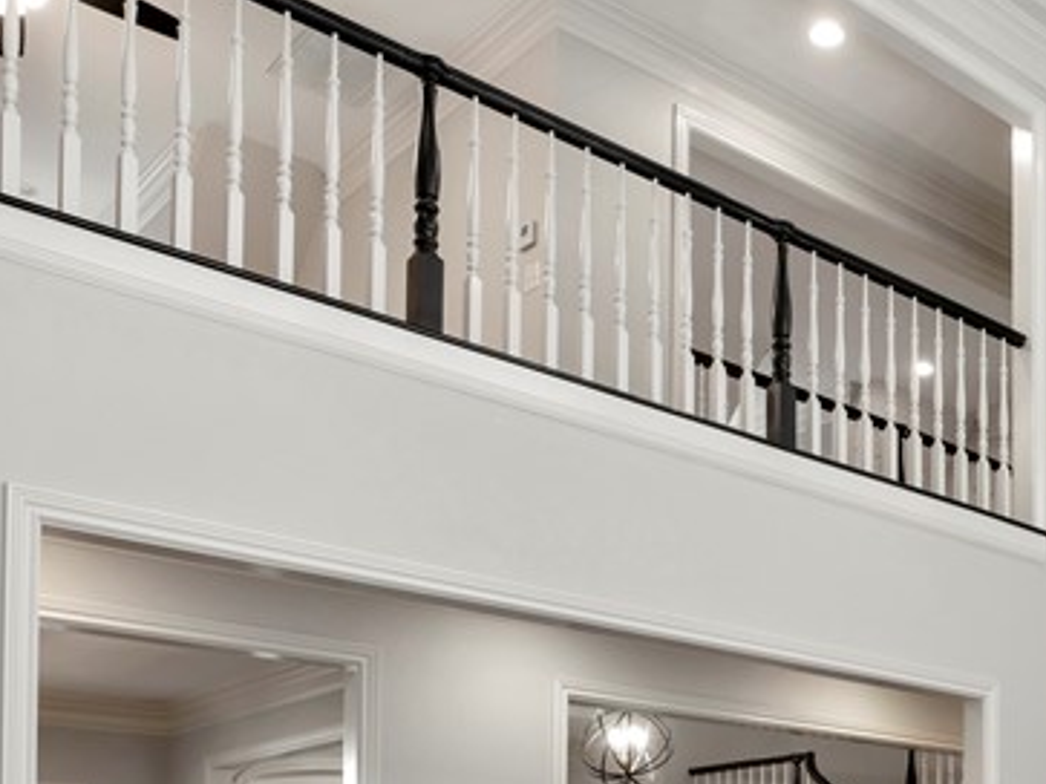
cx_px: 902
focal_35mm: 46
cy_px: 986
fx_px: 1390
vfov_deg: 27.1
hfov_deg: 38.9
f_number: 6.3
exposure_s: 1/2.5
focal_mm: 16
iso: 100
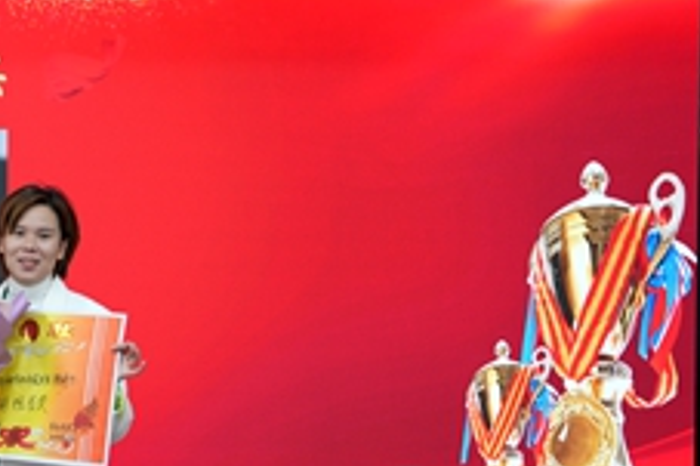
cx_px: -31
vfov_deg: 13.2
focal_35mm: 103
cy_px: 367
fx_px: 2001
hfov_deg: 19.2
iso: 125
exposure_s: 1/40
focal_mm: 39
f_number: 2.8
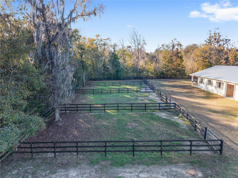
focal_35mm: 24
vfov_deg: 56.8
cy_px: 89
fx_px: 165
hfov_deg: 71.6
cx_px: 119
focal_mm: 8.67
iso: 400
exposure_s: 1/2000
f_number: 1.8
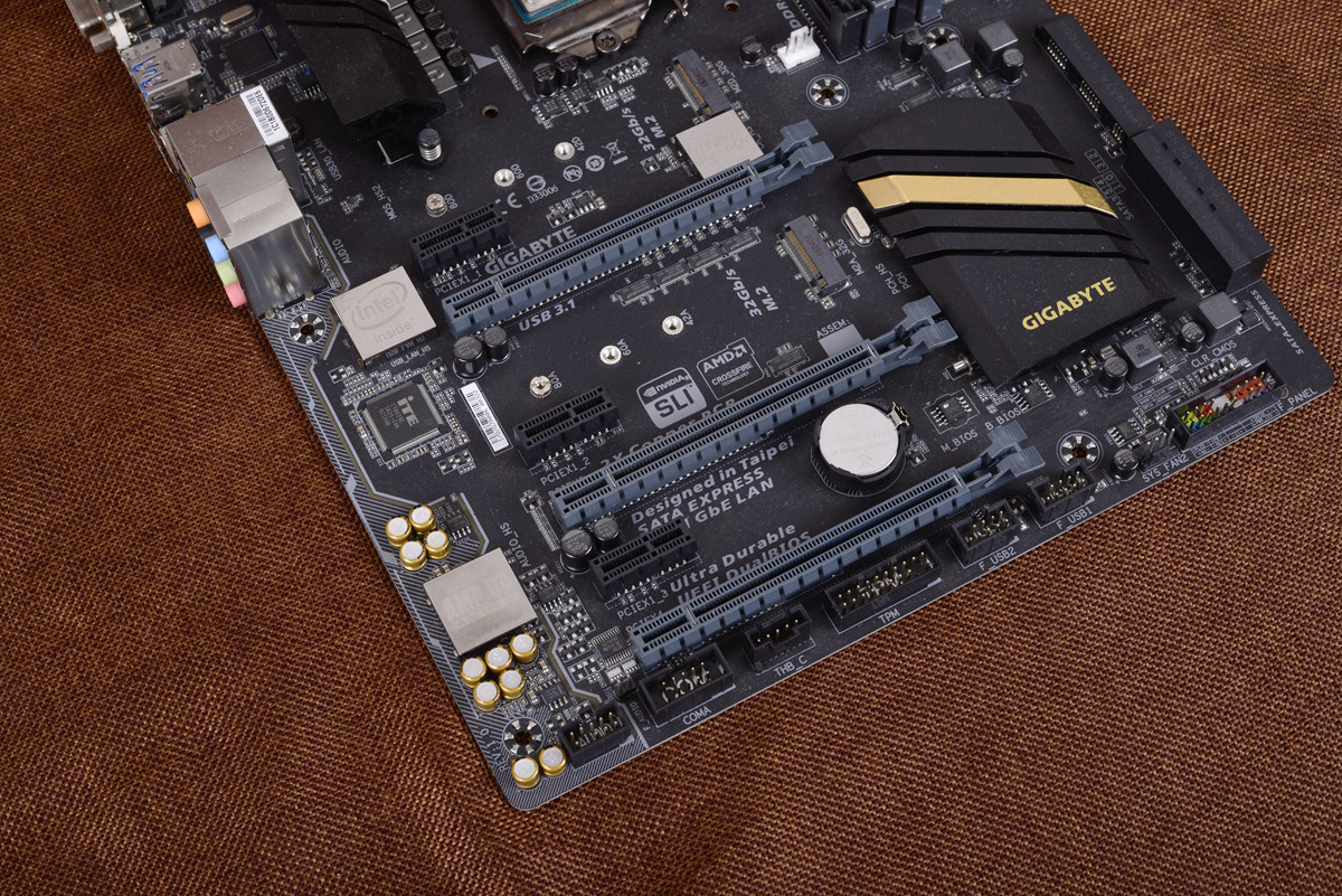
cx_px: 671
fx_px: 1864
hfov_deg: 39.6
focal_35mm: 50
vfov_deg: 27.0
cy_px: 448
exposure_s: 1/160
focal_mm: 50
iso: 100
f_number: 16
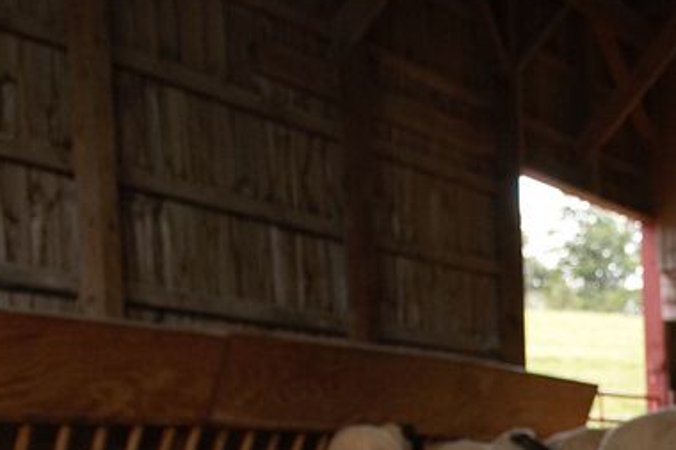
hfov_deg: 23.0
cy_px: 628
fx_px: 1512
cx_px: 818
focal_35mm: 81
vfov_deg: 15.8
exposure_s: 1/500
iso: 320
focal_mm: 17
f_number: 2.8
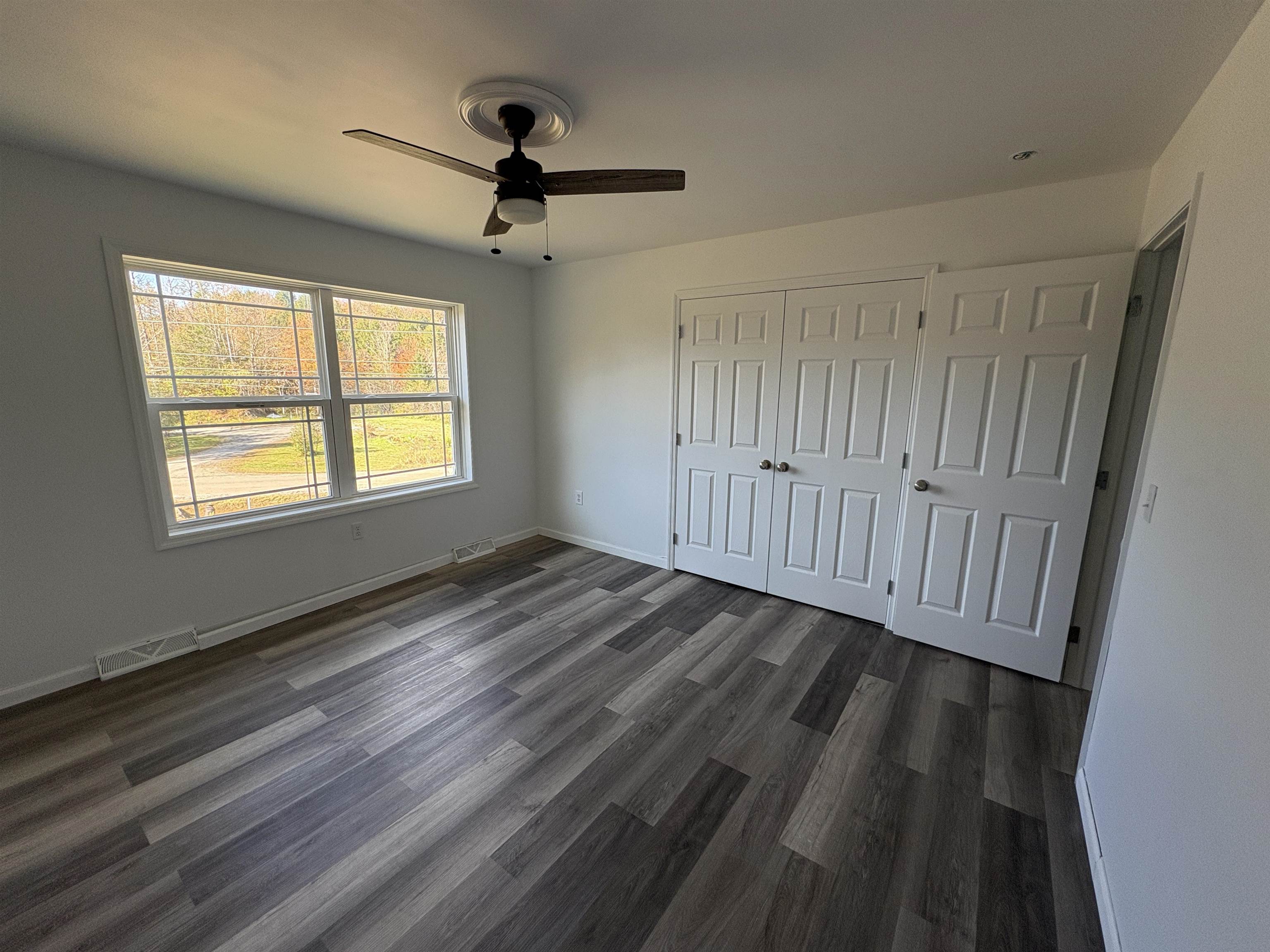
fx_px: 514
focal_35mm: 14
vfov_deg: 85.7
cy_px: 476
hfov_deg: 102.1
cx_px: 635
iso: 100
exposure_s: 1/120
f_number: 2.2
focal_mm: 2.22
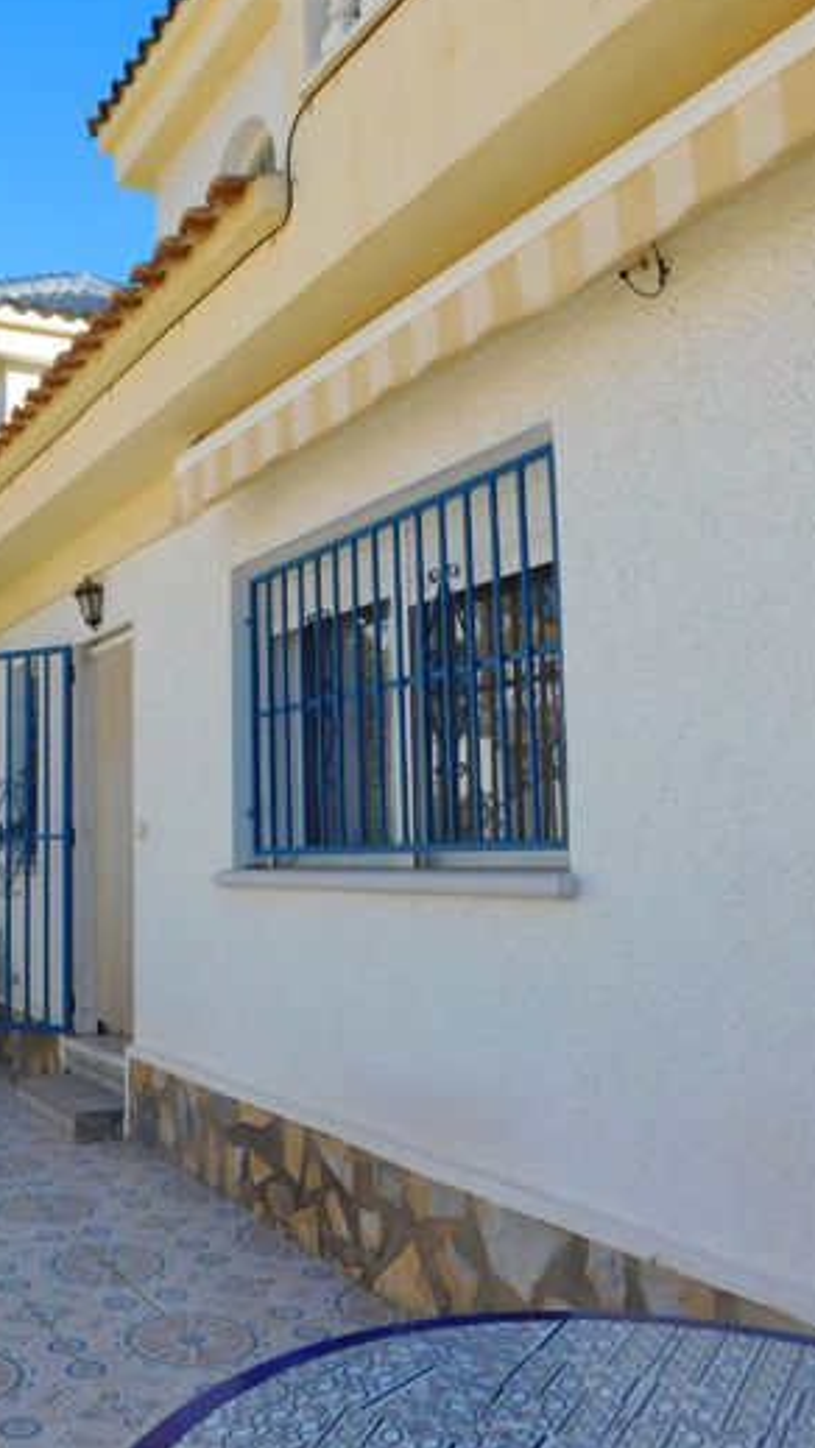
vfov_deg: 58.0
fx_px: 1306
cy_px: 717
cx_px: 211
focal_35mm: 34
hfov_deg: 34.0
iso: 125
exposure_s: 1/1500
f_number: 3
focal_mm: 4
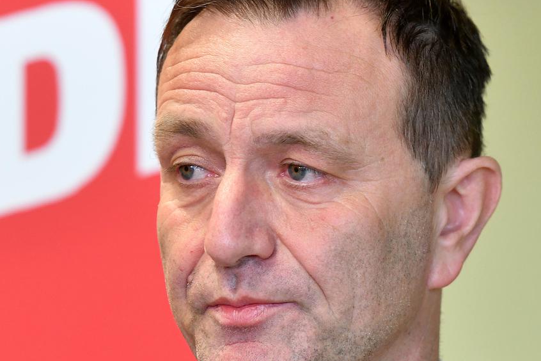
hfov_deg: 6.6
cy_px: 185
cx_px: 194
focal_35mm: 312
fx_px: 4688
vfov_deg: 4.4
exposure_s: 1/200
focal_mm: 165
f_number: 4
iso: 1600
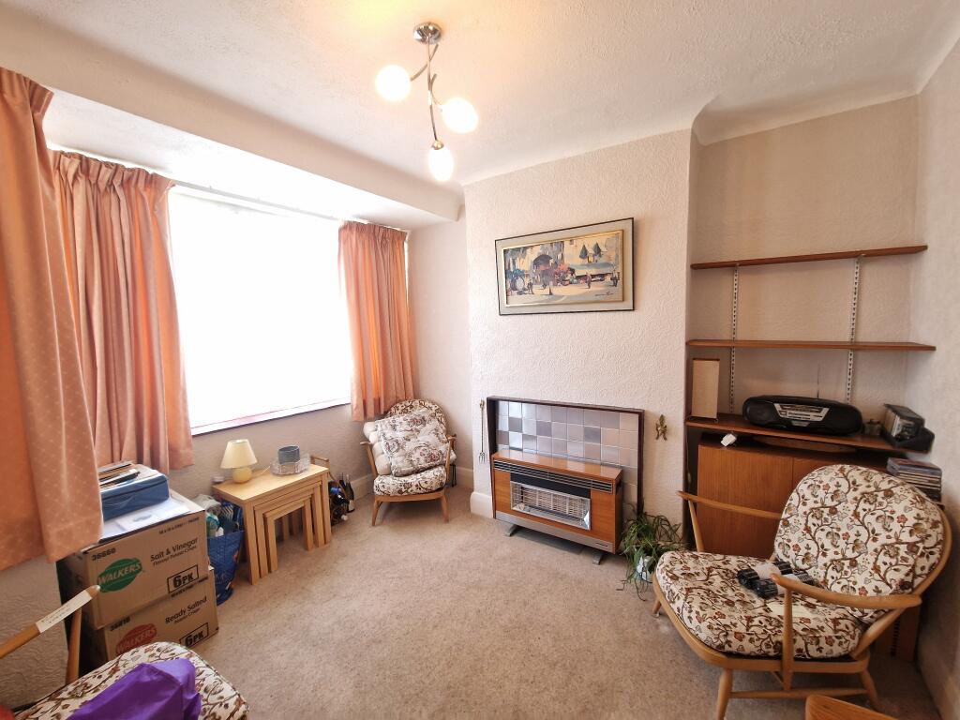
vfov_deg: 89.9
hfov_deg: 106.2
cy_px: 360
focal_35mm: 13
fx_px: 361
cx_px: 480
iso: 250
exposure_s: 1/50
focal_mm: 2.2
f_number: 2.2
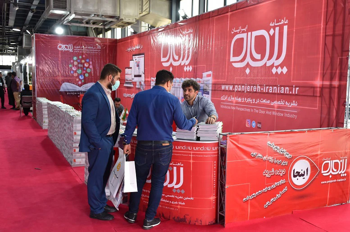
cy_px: 116
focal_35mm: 36
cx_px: 175
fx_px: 350
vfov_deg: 36.8
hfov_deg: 53.2
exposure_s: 1/60
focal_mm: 24
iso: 560
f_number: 4
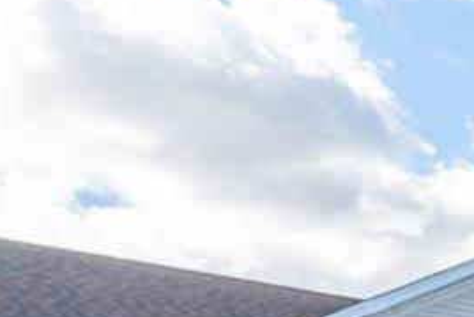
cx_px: 1410
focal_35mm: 107
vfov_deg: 11.3
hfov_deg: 11.4
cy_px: 672
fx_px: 1410
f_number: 8
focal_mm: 14
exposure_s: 1/6400
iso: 800
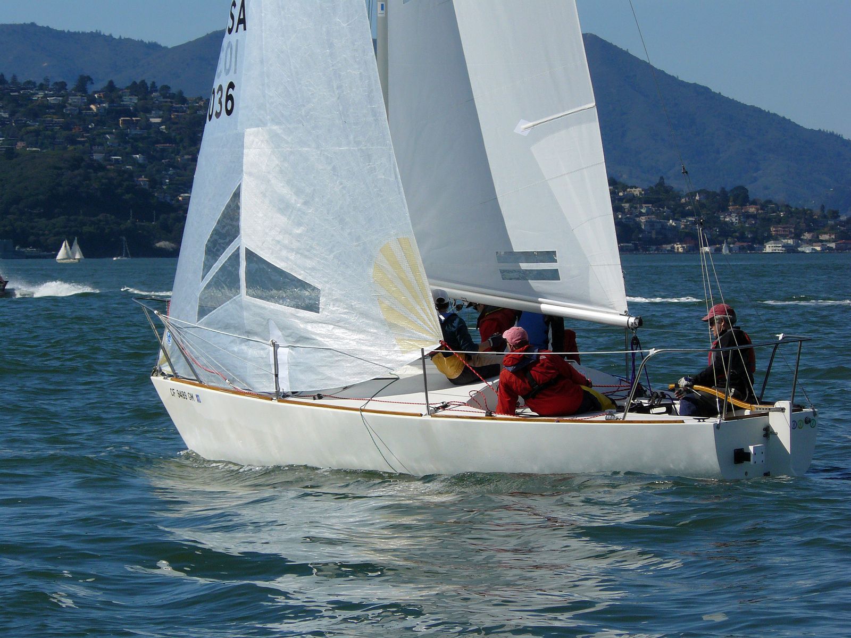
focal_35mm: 230
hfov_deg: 8.6
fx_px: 5654
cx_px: 426
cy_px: 319
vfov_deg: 6.5
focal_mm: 38.3
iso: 100
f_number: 5.6
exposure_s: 1/1000
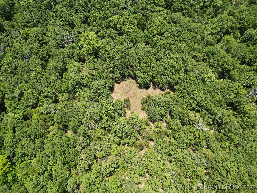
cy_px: 96
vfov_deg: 56.8
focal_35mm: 24
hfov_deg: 71.6
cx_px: 128
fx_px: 178
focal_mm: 6.72
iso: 100
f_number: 1.7
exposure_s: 1/1000
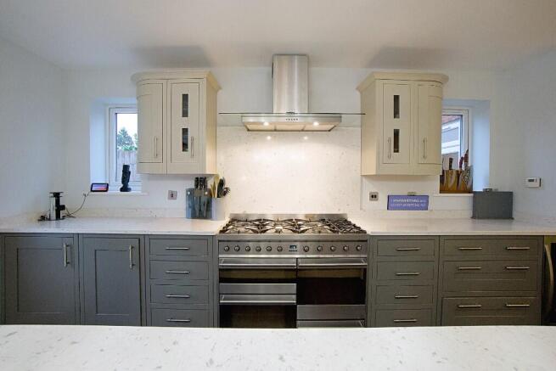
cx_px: 278
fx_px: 232
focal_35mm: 15
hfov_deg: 100.4
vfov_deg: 77.4
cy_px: 186
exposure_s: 1/160
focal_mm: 10
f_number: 4
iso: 2500
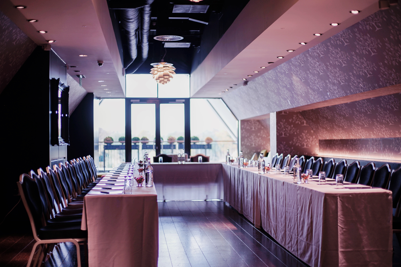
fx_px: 557
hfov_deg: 39.6
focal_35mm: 50
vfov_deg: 27.0
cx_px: 200
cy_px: 134
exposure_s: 1/60
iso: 100
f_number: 1.8
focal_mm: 50
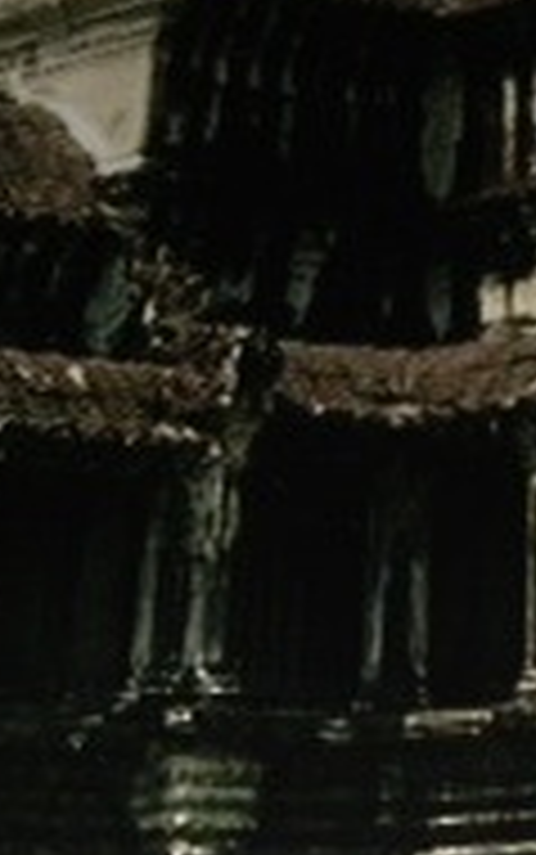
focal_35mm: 125
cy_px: 868
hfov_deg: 10.4
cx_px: 504
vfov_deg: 16.3
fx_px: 2917
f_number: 2.4
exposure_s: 1/197
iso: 50
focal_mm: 4.28
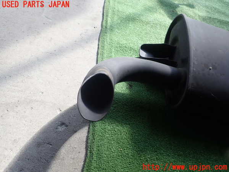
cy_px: 86
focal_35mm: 25
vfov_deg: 54.9
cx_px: 114
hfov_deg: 69.4
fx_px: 165
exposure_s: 1/80
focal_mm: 4.5
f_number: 2.8
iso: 100
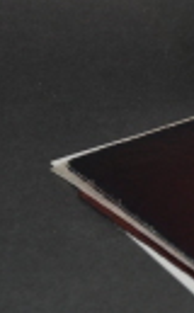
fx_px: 1764
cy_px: -58
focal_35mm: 207
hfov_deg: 6.0
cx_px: 470
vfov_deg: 10.0
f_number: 9
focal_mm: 29
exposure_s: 1/160
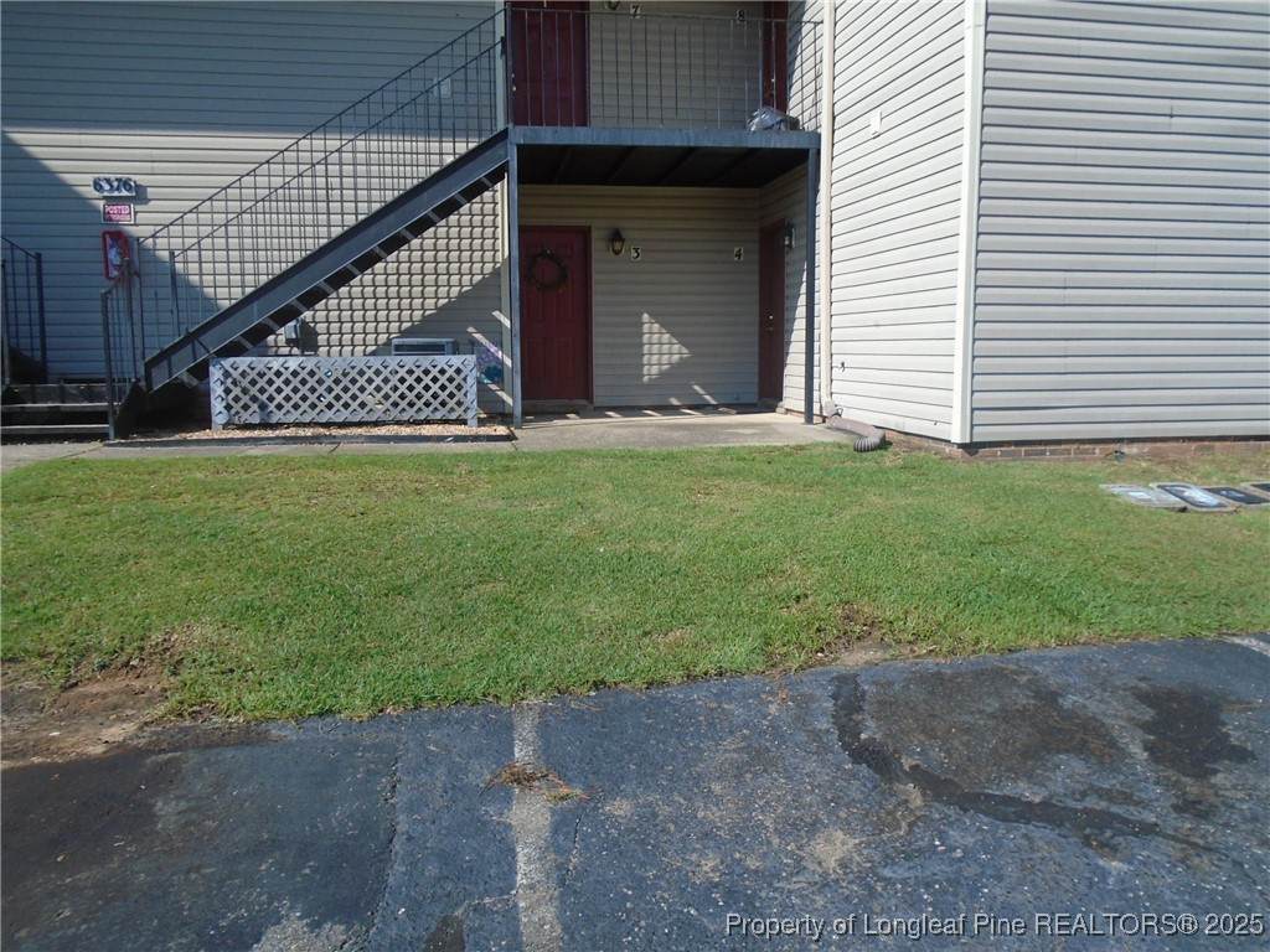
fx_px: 954
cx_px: 635
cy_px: 476
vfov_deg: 53.1
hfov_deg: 67.3
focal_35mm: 26
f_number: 3.2
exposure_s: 1/1000
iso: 100
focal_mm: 4.6
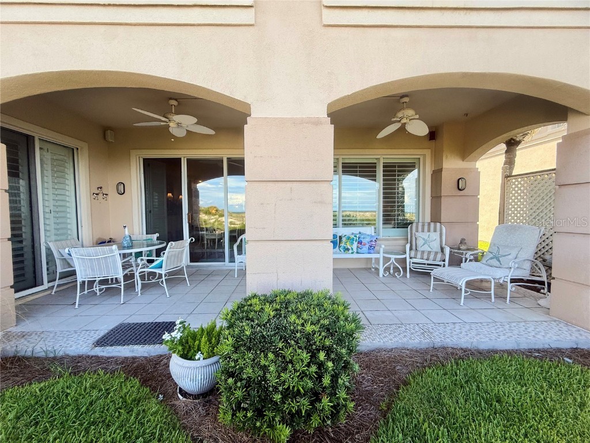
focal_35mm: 14
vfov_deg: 85.7
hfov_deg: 102.1
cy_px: 222
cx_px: 295
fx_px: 239
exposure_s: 1/368
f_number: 2.2
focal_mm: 2.22
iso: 50
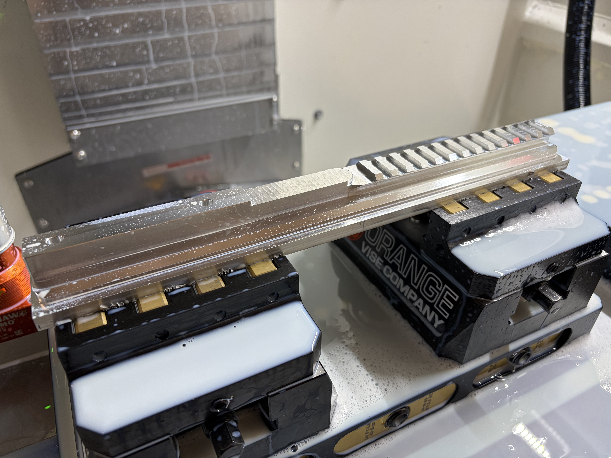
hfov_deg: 67.3
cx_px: 306
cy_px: 229
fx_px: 459
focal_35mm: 26
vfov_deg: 53.1
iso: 125
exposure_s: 1/120
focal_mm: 5.96
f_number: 1.6
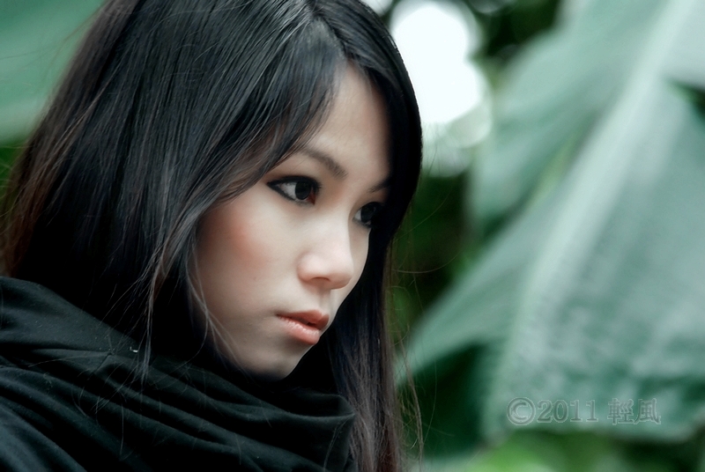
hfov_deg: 9.1
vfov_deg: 6.1
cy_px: 236
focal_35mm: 225
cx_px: 352
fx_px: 4413
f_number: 3.5
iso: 800
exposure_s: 1/50
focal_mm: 150
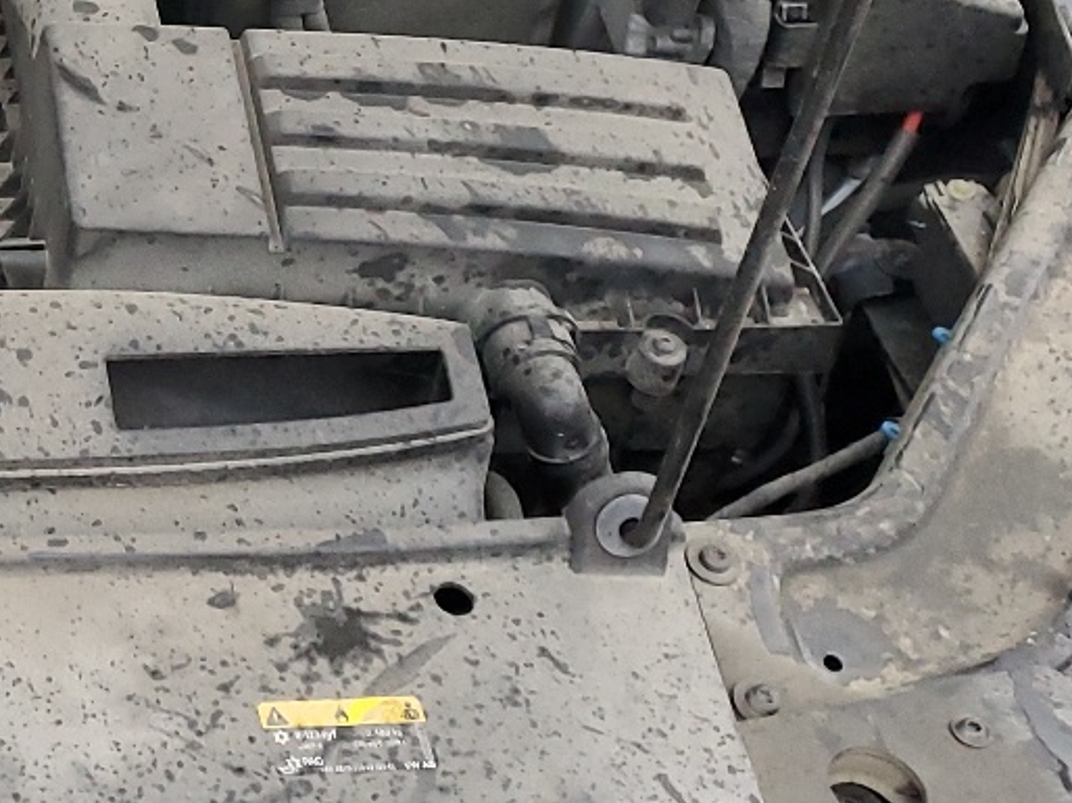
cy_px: 142
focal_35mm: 81
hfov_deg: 21.7
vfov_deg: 18.0
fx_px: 2507
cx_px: -325
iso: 198
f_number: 1.5
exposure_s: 1/60.2
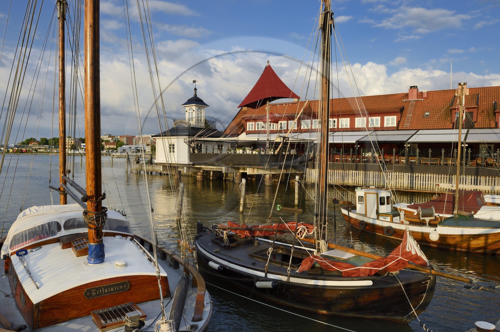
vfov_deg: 53.1
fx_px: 333
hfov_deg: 73.8
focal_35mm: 24
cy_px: 166
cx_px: 250
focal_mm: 24
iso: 200
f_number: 11
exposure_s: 1/250
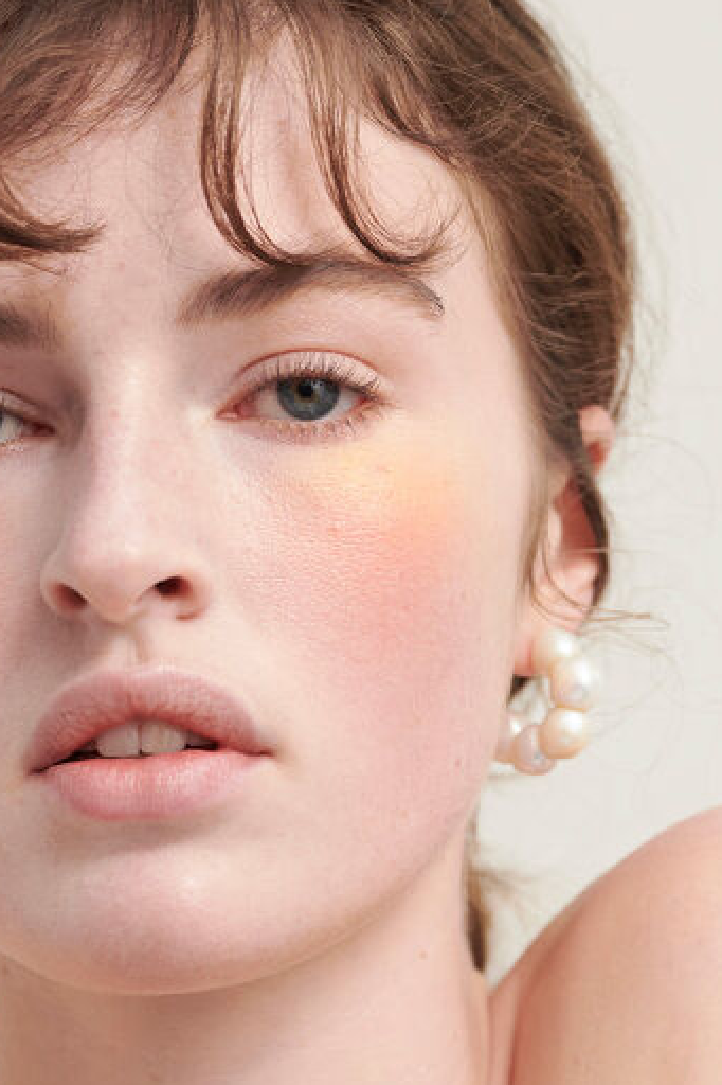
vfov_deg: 12.5
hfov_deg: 8.4
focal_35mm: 164
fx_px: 4937
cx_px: 249
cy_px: 674
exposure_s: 1/125
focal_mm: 105
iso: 400
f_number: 8
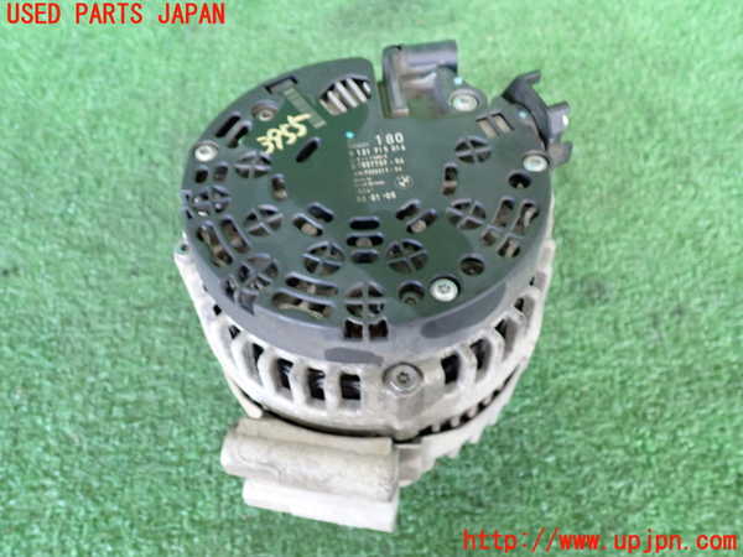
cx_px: 372
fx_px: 644
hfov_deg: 60.0
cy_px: 278
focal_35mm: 30
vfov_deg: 46.8
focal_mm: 5.4
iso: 640
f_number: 2.3
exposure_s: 1/30
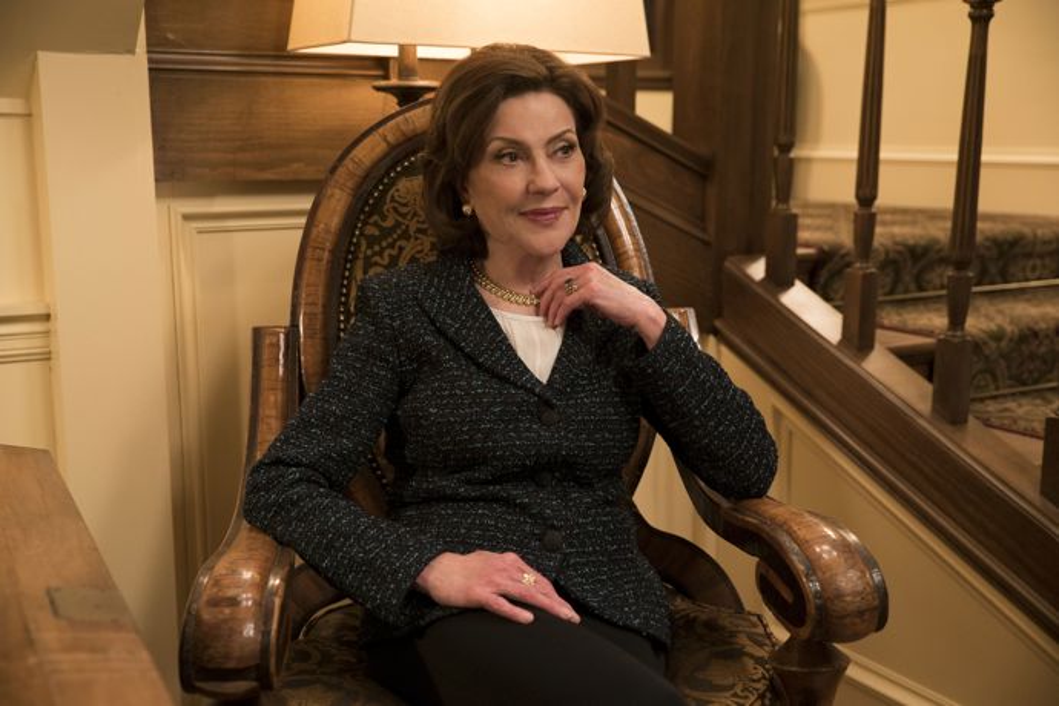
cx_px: 530
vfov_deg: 31.9
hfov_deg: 46.4
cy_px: 353
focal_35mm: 42
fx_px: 1235
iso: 2500
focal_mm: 42
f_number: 3.2
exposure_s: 1/125
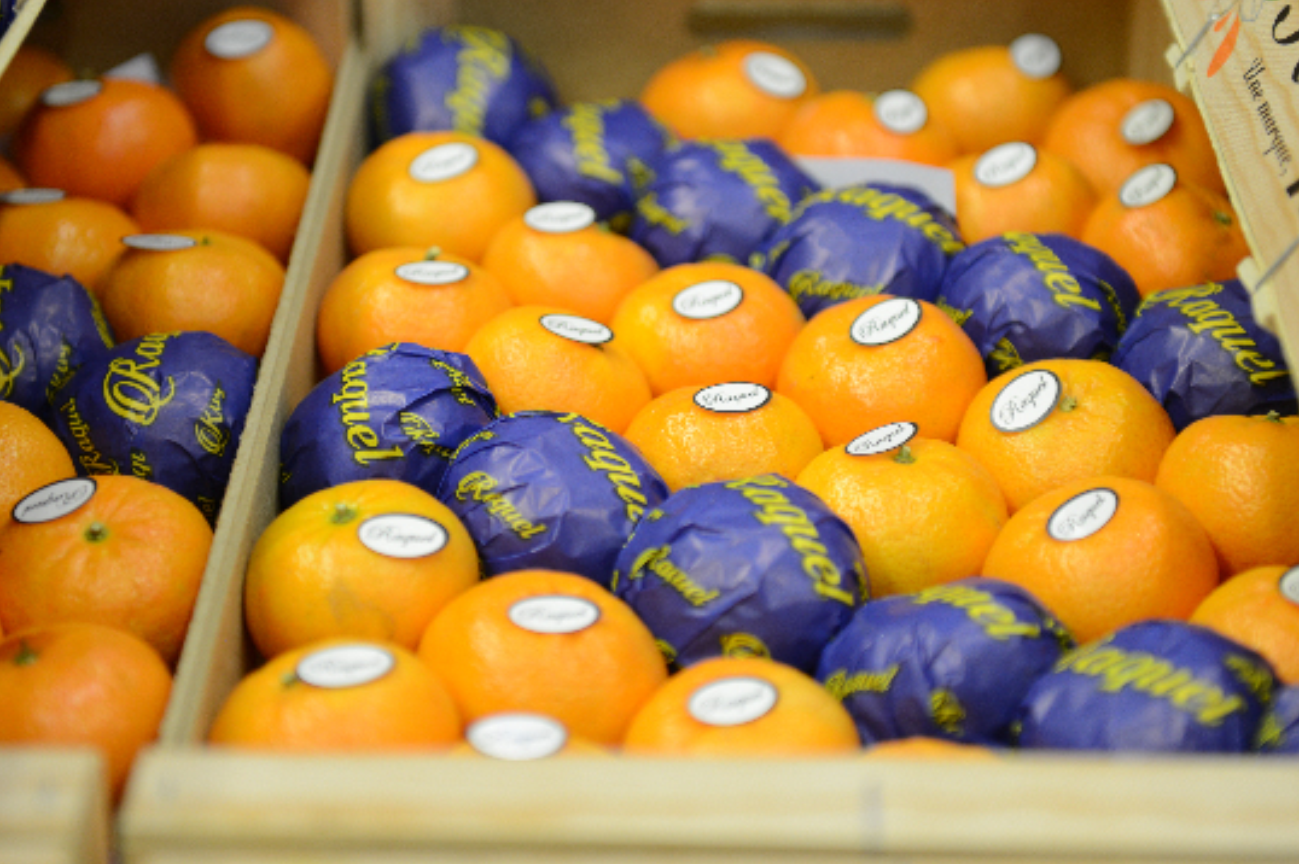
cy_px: 389
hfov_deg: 24.5
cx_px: 647
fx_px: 2993
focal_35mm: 83
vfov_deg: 16.4
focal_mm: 70
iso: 800
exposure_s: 1/80
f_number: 2.8
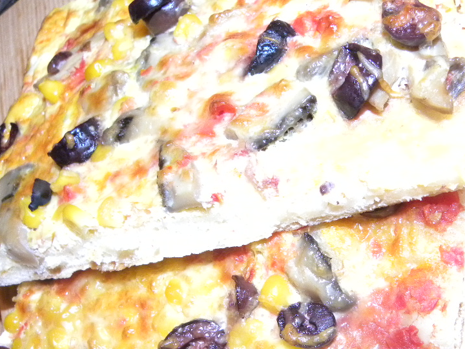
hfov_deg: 49.5
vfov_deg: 38.0
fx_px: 497
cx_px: 301
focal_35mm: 37
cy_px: 244
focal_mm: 4.6
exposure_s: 1/30
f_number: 2.8
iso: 400
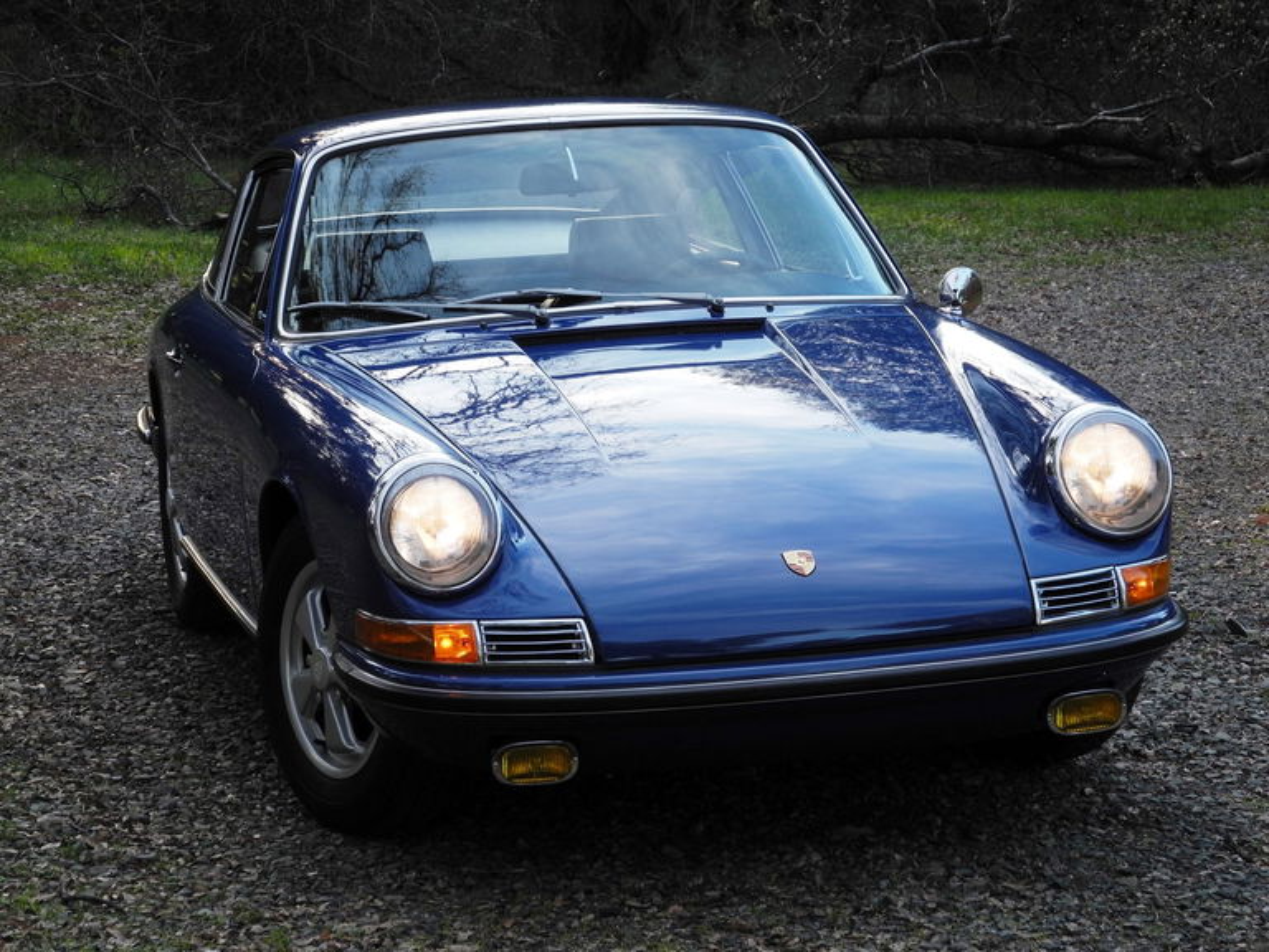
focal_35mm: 105
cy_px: 476
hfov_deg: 18.7
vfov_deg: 14.1
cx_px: 634
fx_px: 3849
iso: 100
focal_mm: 22.5
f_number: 4.5
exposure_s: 1/108
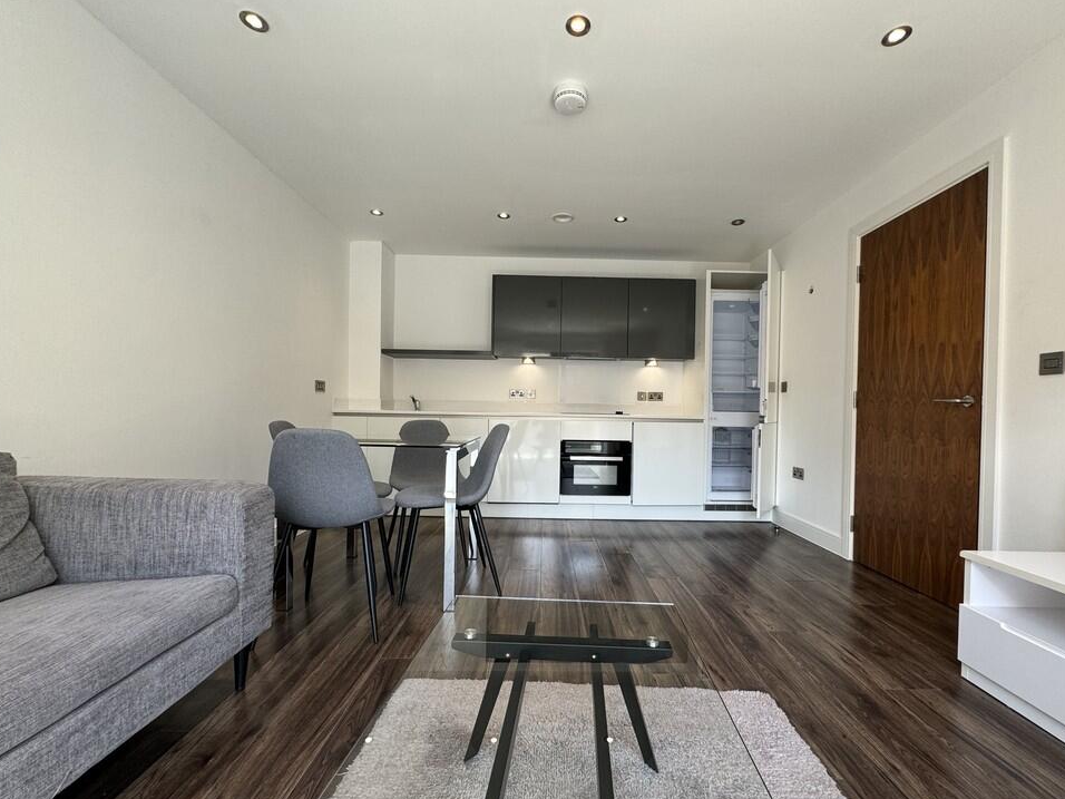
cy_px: 421
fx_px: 461
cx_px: 554
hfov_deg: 98.1
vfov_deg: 81.7
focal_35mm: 15
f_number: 2.2
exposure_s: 1/99
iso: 80
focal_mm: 2.22
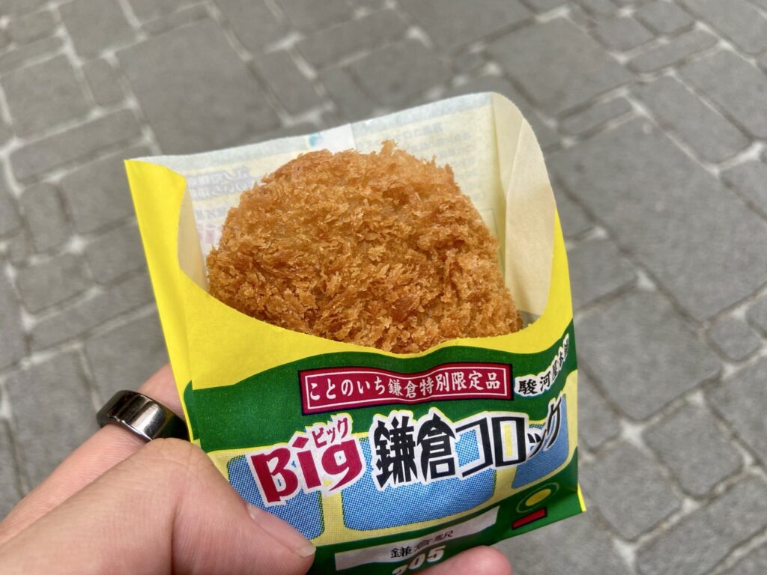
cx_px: 384
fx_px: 576
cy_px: 288
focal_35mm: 26
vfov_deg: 53.1
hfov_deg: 67.3
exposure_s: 1/122
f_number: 1.8
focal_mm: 4.25
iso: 40
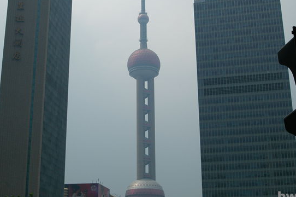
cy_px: 68
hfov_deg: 32.2
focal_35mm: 62
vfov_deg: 21.8
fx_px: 509
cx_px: 103
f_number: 11
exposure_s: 1/500
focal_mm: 28
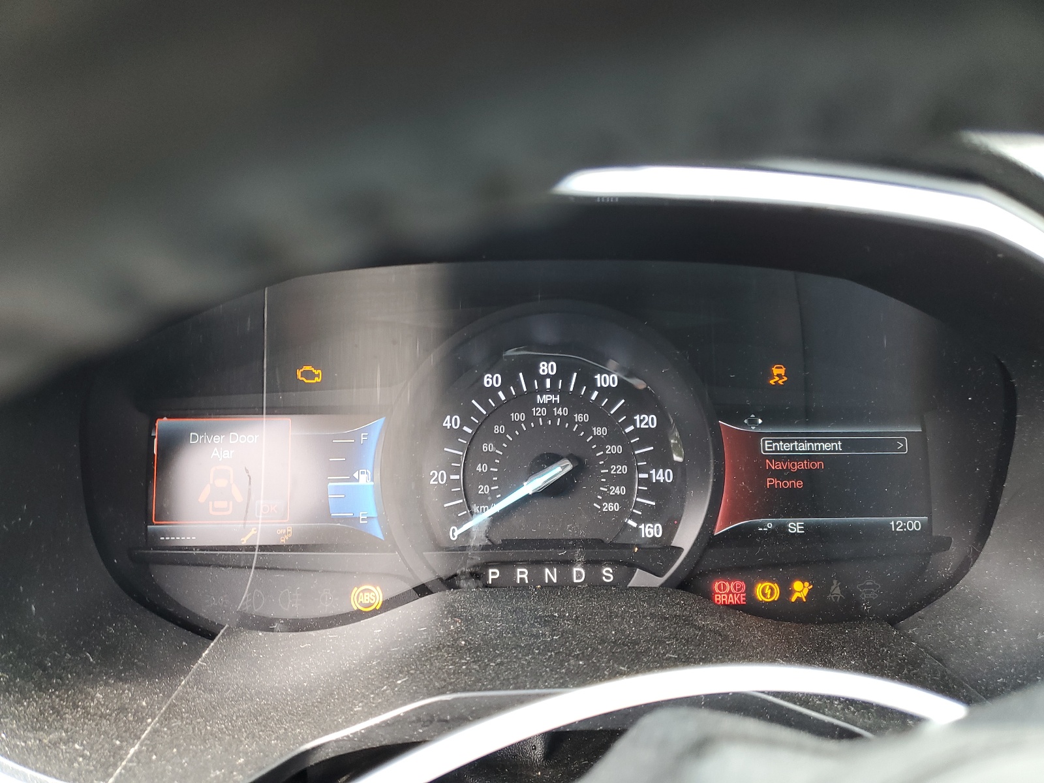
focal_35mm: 26
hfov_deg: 67.3
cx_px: 522
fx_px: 784
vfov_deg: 53.1
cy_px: 392
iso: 76
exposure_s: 1/60.2
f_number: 1.5
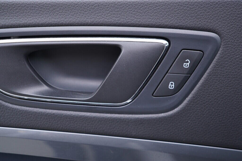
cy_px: 80
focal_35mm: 36
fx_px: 242
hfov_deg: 53.1
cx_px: 121
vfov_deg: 36.9
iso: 160
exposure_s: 1/40
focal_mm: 24
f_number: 2.8
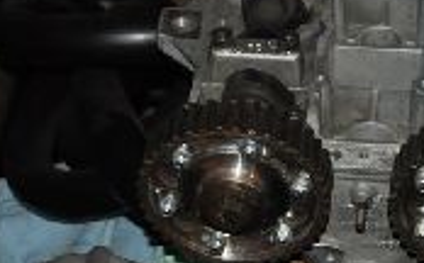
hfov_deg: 13.1
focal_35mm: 158
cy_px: 56
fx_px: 1822
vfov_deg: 8.2
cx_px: 417
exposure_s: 1/60
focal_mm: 28
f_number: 4.5
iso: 200
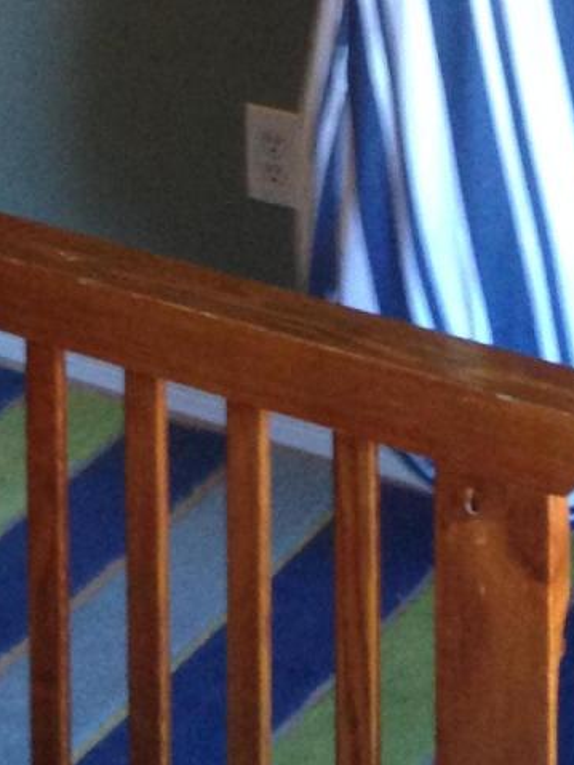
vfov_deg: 12.6
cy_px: -757
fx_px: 3048
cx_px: -83
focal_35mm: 138
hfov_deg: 10.6
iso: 160
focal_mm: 4.12
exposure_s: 1/20
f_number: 2.4
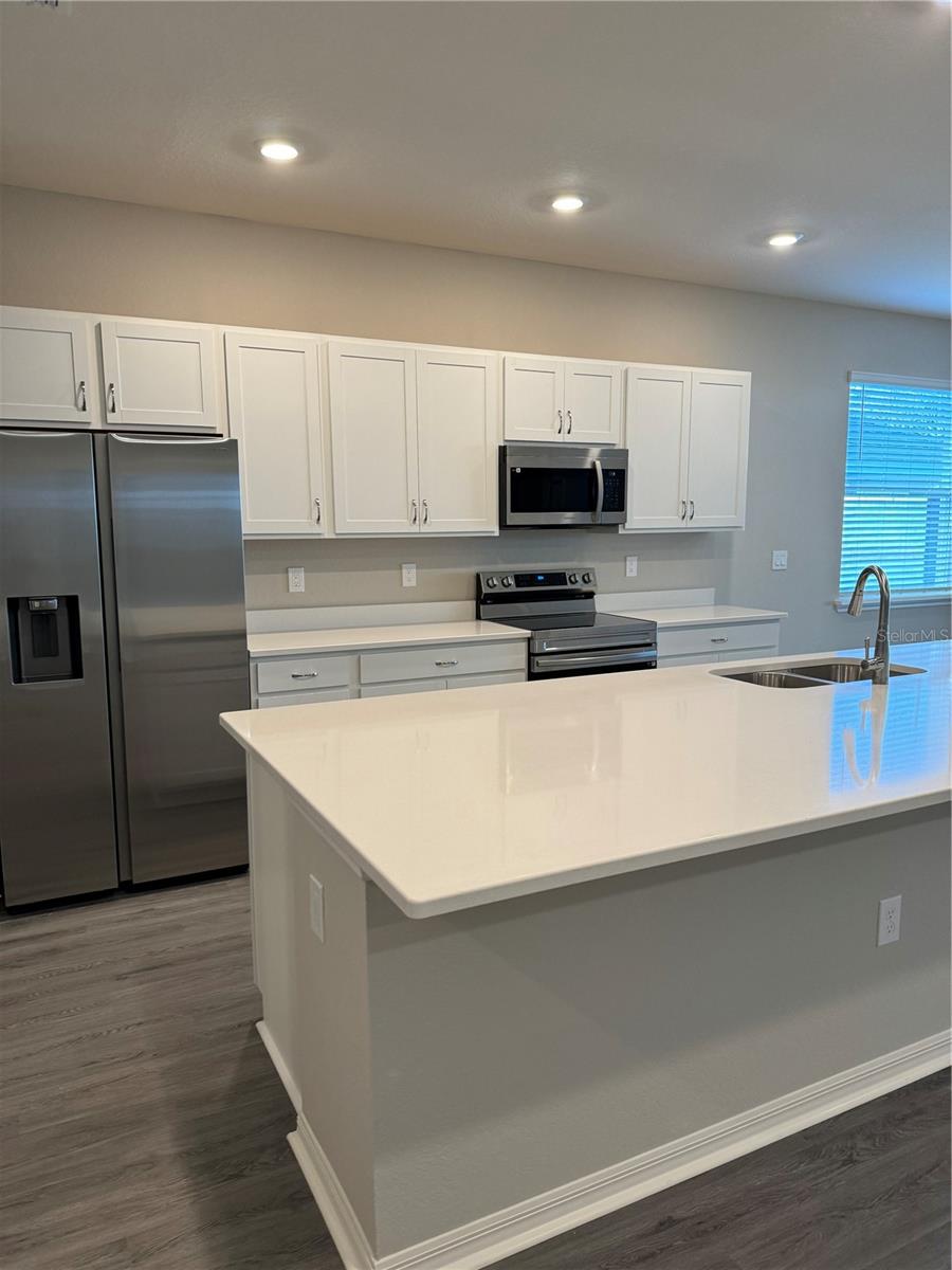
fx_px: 880
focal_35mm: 24
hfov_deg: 56.8
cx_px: 476
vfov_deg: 71.6
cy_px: 635
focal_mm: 6.76
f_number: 1.78
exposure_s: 1/120
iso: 160
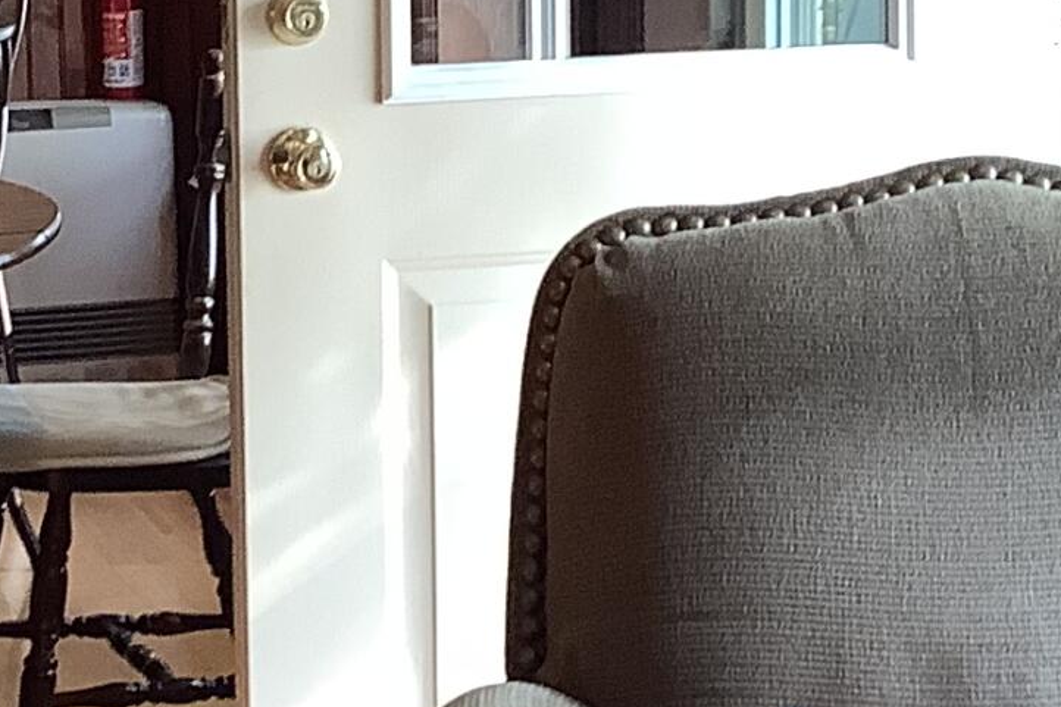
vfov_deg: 10.2
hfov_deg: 15.2
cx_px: 242
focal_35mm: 134
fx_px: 3948
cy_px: 212
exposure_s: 1/50
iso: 80
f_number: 2.4
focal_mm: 3.3
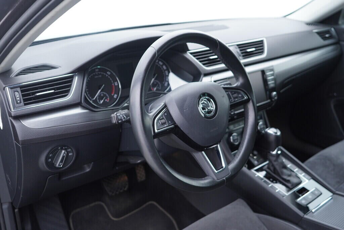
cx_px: 172
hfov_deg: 53.1
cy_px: 115
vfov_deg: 36.9
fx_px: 344
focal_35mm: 36
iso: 250
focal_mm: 24
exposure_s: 1/40
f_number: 2.8
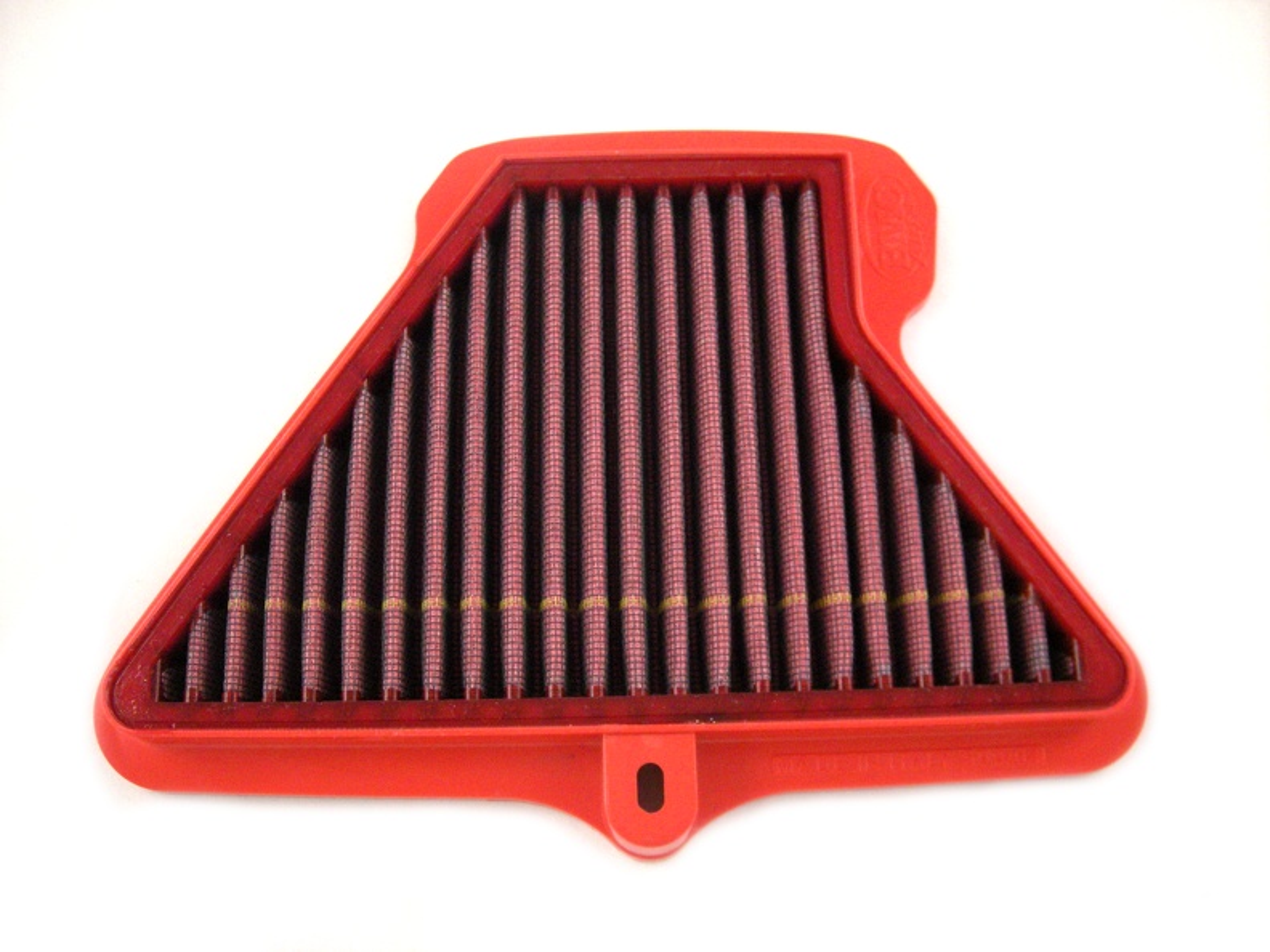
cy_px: 476
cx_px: 635
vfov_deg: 40.7
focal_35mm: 35
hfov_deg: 52.6
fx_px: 1284
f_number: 2.8
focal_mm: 5.7
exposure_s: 1/55.1
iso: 317
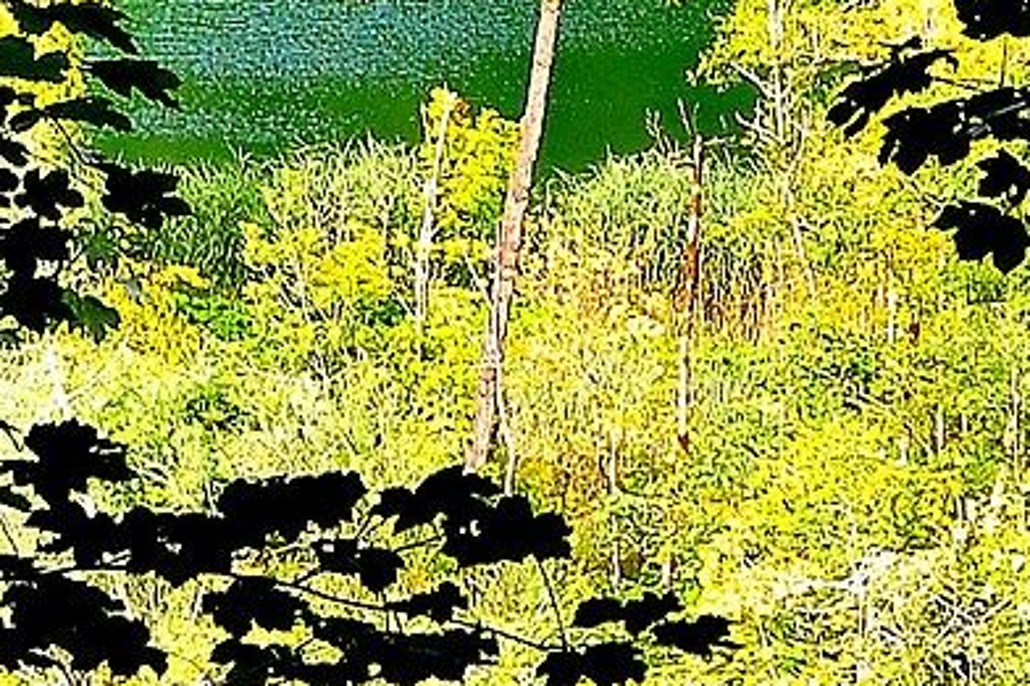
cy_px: -202
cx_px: 1372
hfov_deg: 7.9
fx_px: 7350
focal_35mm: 257
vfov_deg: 5.3
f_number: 6.3
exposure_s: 1/100
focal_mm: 28
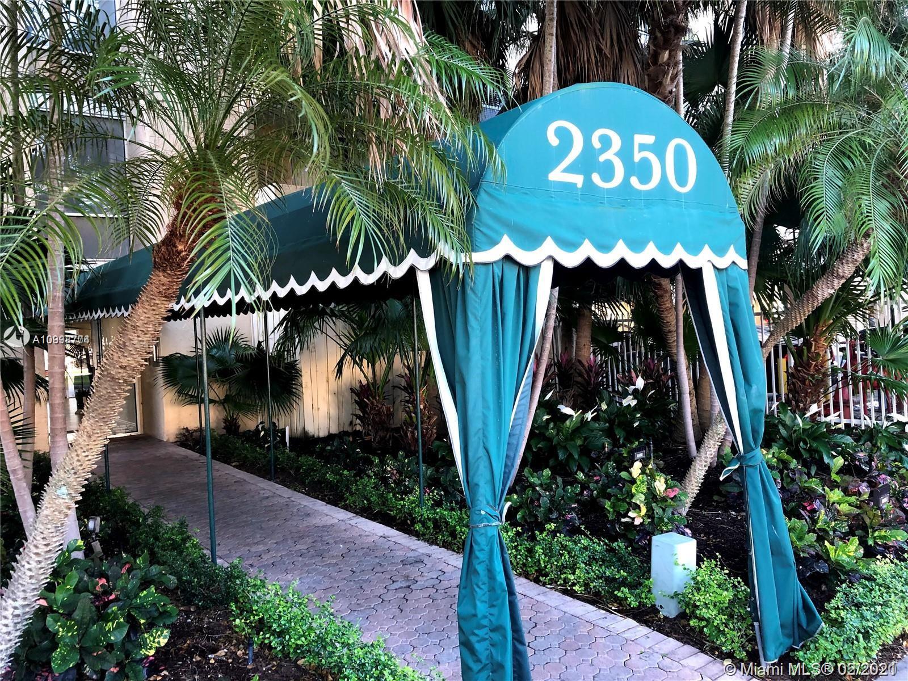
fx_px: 734
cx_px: 454
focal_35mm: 28
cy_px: 340
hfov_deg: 63.4
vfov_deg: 49.7
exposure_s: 1/30
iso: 32
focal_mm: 3.99
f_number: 1.8
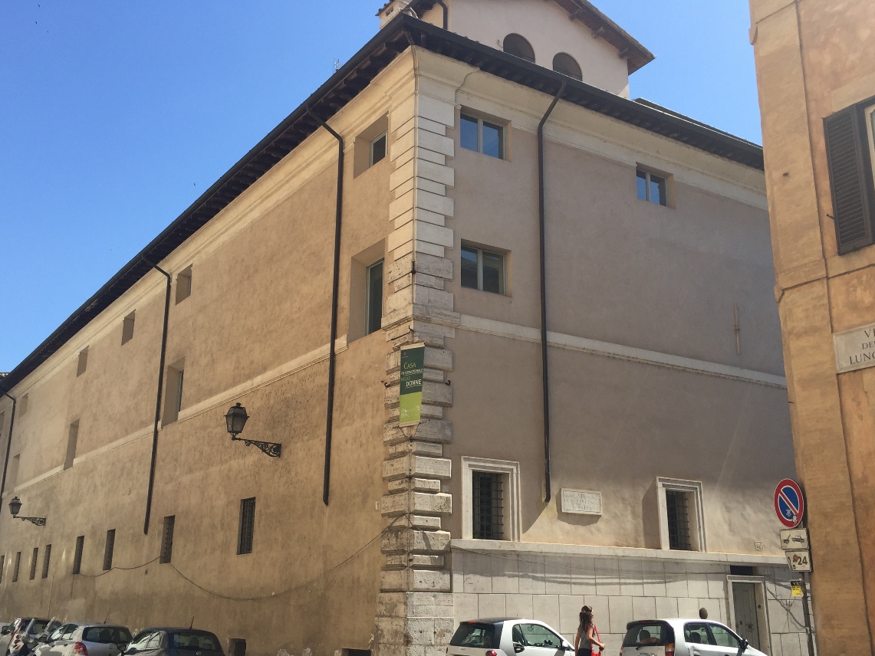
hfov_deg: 54.0
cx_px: 431
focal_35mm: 34
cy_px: 372
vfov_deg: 41.7
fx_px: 860
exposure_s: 1/1582
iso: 32
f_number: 2.2
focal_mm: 4.15
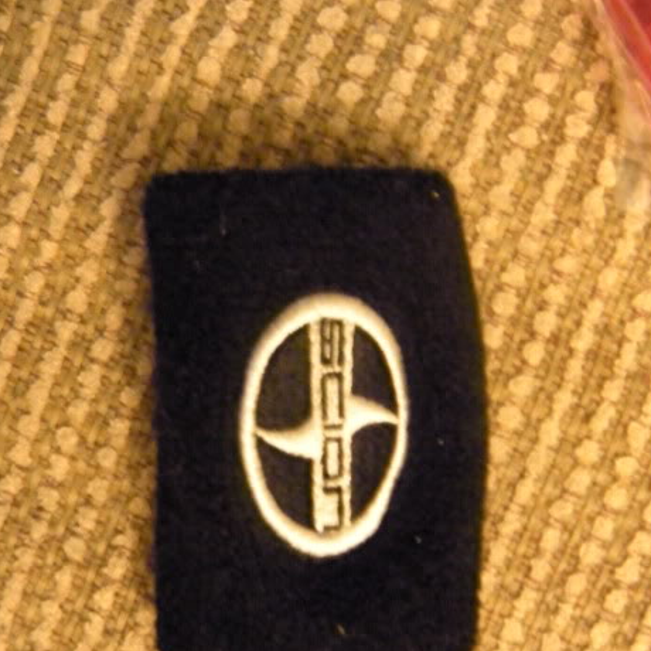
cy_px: 408
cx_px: 333
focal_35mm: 43
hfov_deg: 39.2
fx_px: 915
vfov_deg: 38.9
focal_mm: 5.9
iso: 800
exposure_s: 1/2.7
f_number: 3.8
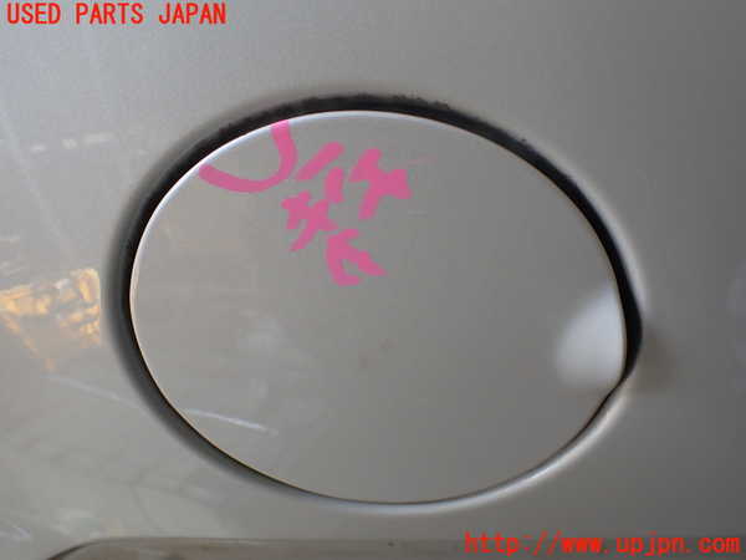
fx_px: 647
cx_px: 373
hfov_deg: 60.0
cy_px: 280
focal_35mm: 30
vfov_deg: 46.8
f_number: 2.3
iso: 125
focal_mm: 5.4
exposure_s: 1/125
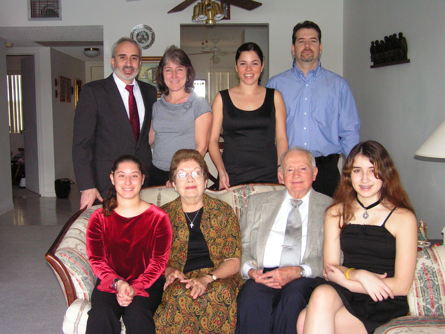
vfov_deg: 35.1
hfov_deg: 45.8
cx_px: 222
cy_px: 167
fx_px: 527
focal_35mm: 41
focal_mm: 6.8
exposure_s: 1/50
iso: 200
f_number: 2.8
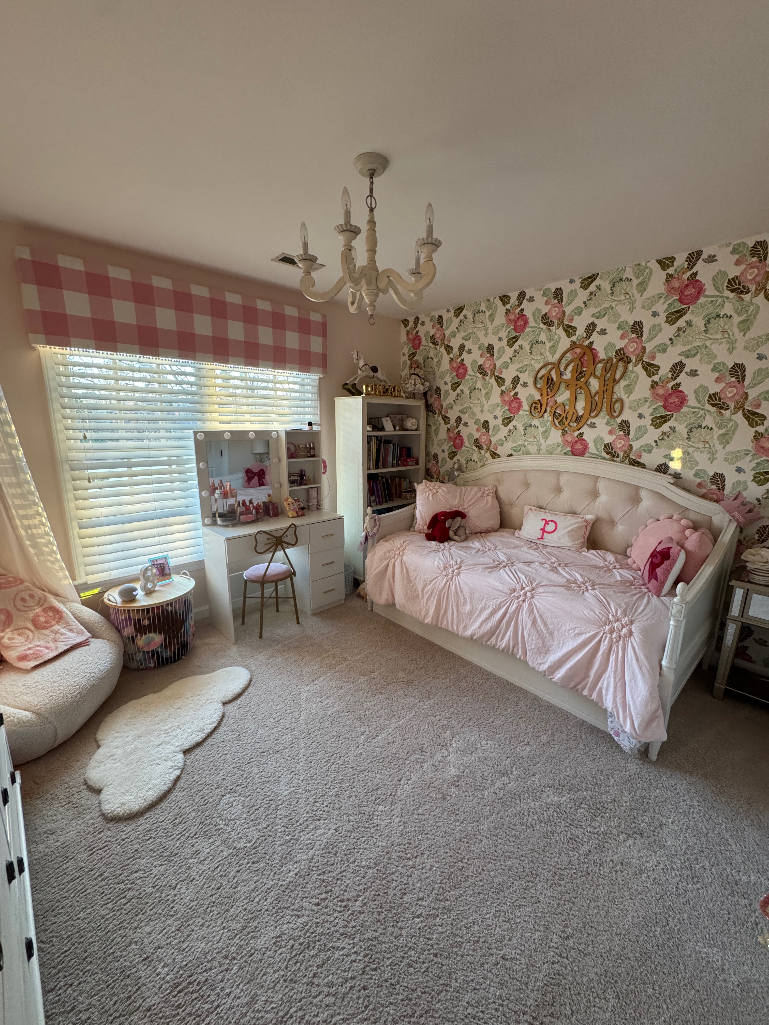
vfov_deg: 102.1
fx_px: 415
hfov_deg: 85.7
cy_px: 512
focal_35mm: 14
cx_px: 384
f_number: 2.2
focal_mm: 2.22
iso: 400
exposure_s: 1/60
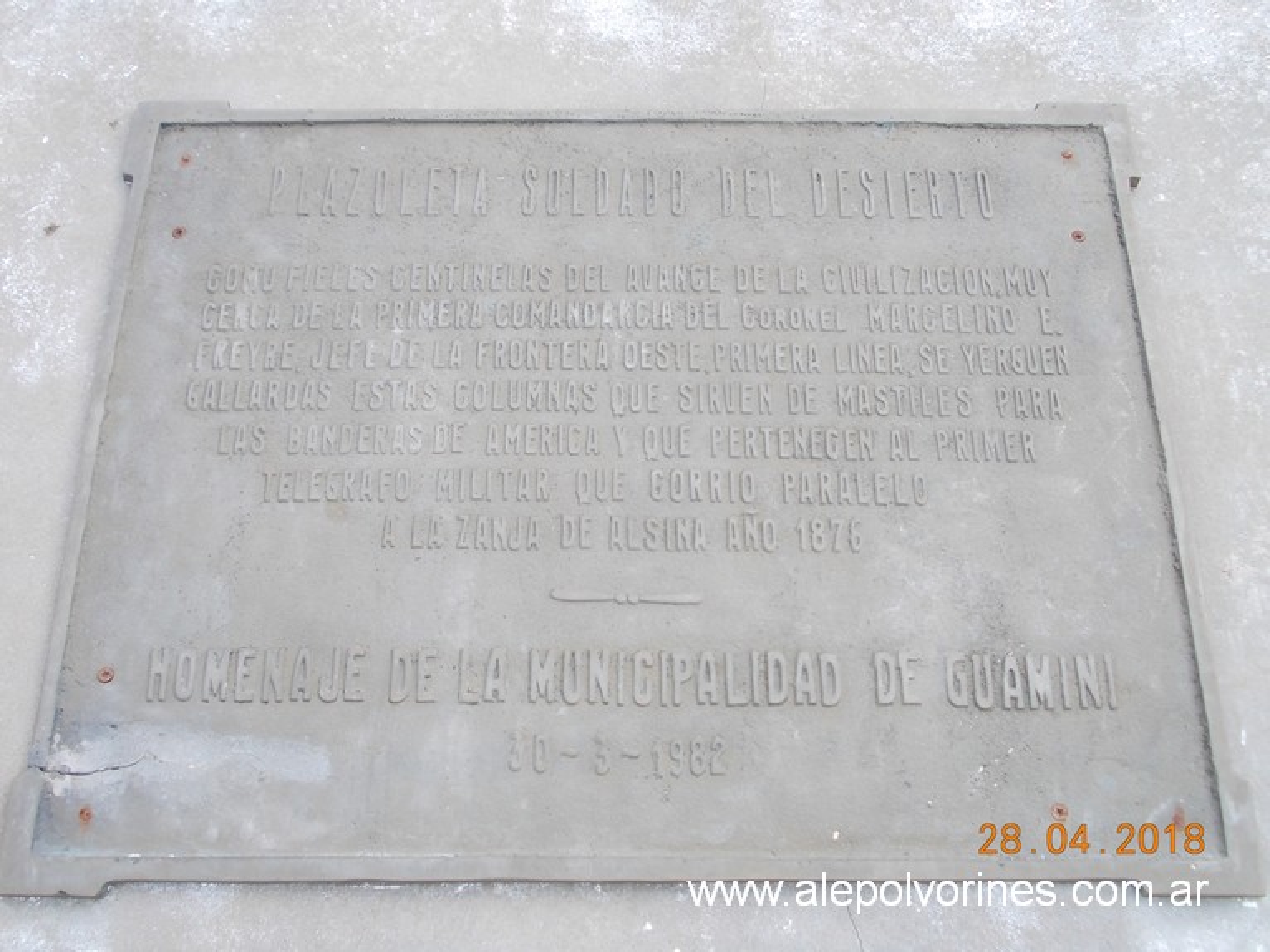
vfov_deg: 33.6
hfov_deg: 43.9
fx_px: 1577
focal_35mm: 43
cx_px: 635
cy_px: 476
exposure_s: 1/250
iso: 80
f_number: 3.3
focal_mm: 6.1
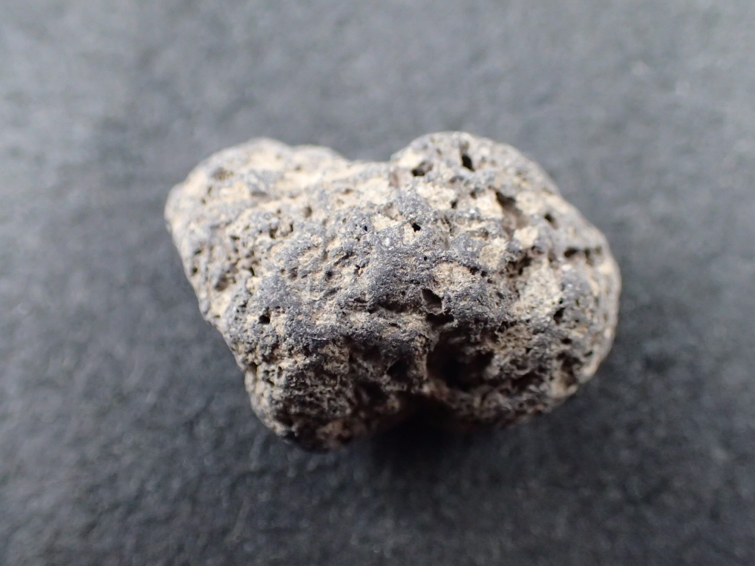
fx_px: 916
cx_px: 395
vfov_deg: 34.3
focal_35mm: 42
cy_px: 289
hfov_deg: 44.8
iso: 800
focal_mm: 7.34
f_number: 2.8
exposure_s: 1/160
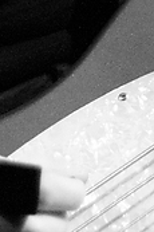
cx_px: 95
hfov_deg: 3.5
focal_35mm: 390
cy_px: -322
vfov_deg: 5.1
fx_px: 2507
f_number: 1.4
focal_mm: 50
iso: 800
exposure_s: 1/60
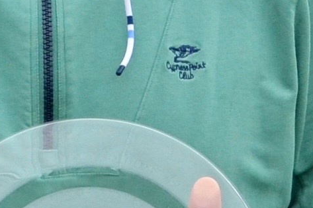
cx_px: 99
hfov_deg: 3.4
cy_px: -17
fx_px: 5238
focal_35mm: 603
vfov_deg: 2.3
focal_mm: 55
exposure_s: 1/500
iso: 500
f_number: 5.6
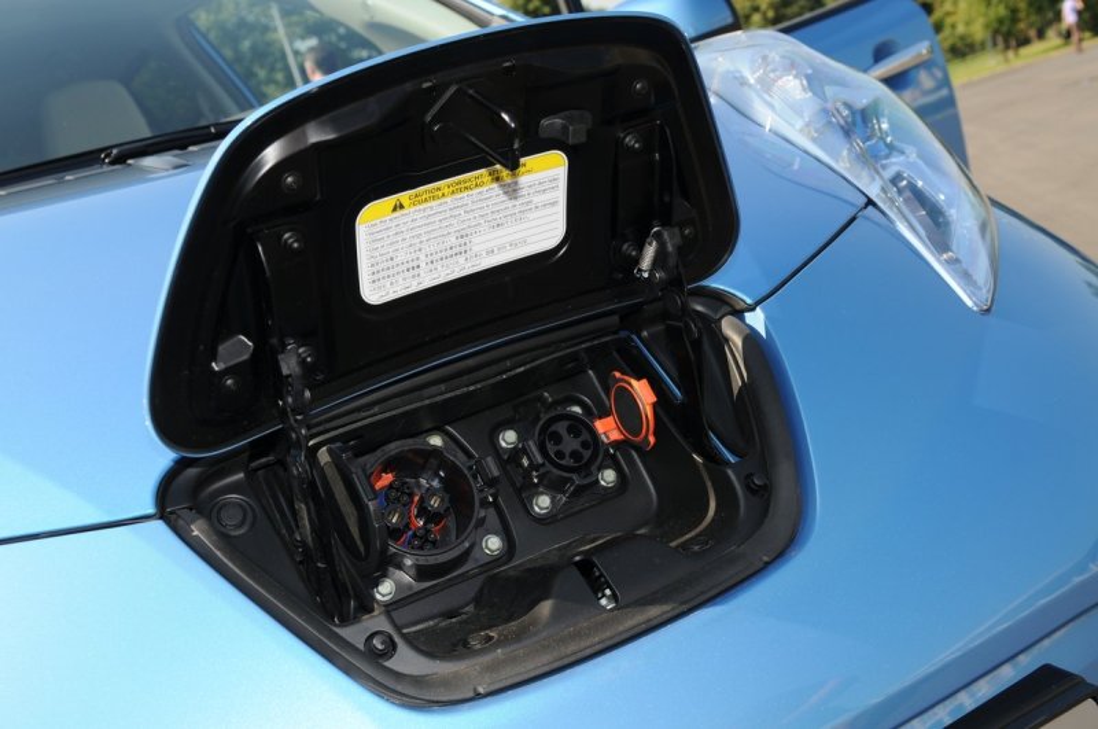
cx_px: 549
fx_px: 1462
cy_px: 364
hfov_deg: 41.2
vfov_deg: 28.0
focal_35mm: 48
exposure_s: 1/250
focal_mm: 32
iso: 200
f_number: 7.1
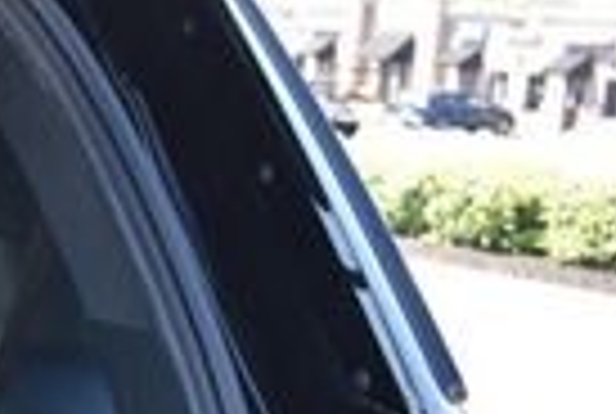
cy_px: 560
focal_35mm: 126
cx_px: -679
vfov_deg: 10.7
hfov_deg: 13.5
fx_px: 2161
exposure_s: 1/250
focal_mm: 18
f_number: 4
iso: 400
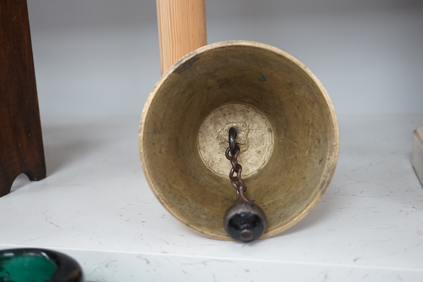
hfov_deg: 43.6
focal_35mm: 45
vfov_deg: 29.9
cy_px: 141
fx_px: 529
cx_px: 212
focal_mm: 30
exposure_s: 1/60
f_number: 3.5
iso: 500
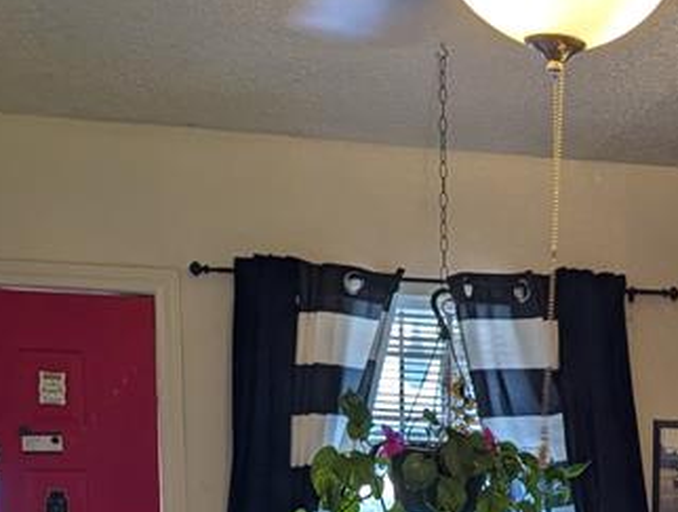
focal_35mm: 76
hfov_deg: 23.0
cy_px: 700
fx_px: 1492
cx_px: 857
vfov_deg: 17.9
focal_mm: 6.9
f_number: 1.68
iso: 55
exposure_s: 1/32
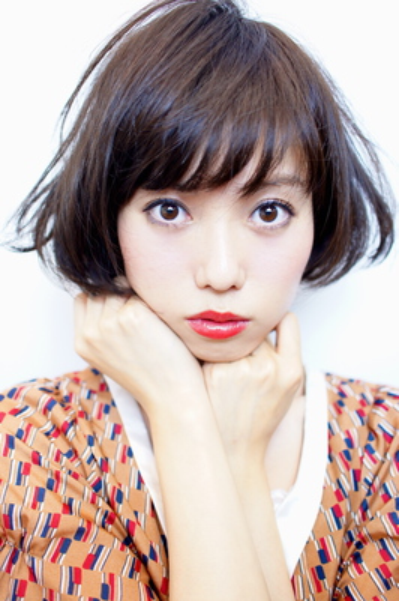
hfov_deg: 36.8
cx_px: 200
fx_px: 599
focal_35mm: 36
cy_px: 300
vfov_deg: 53.2
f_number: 2
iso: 400
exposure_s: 1/60
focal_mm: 24
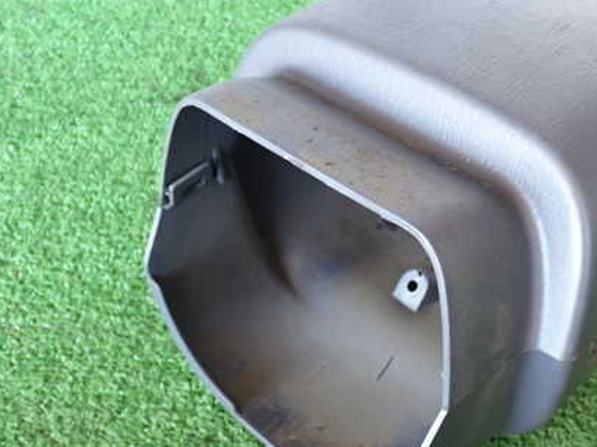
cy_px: 232
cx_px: 405
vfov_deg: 27.5
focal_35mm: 53
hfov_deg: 35.8
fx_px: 914
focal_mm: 6.37
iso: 400
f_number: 2.5
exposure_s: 1/40
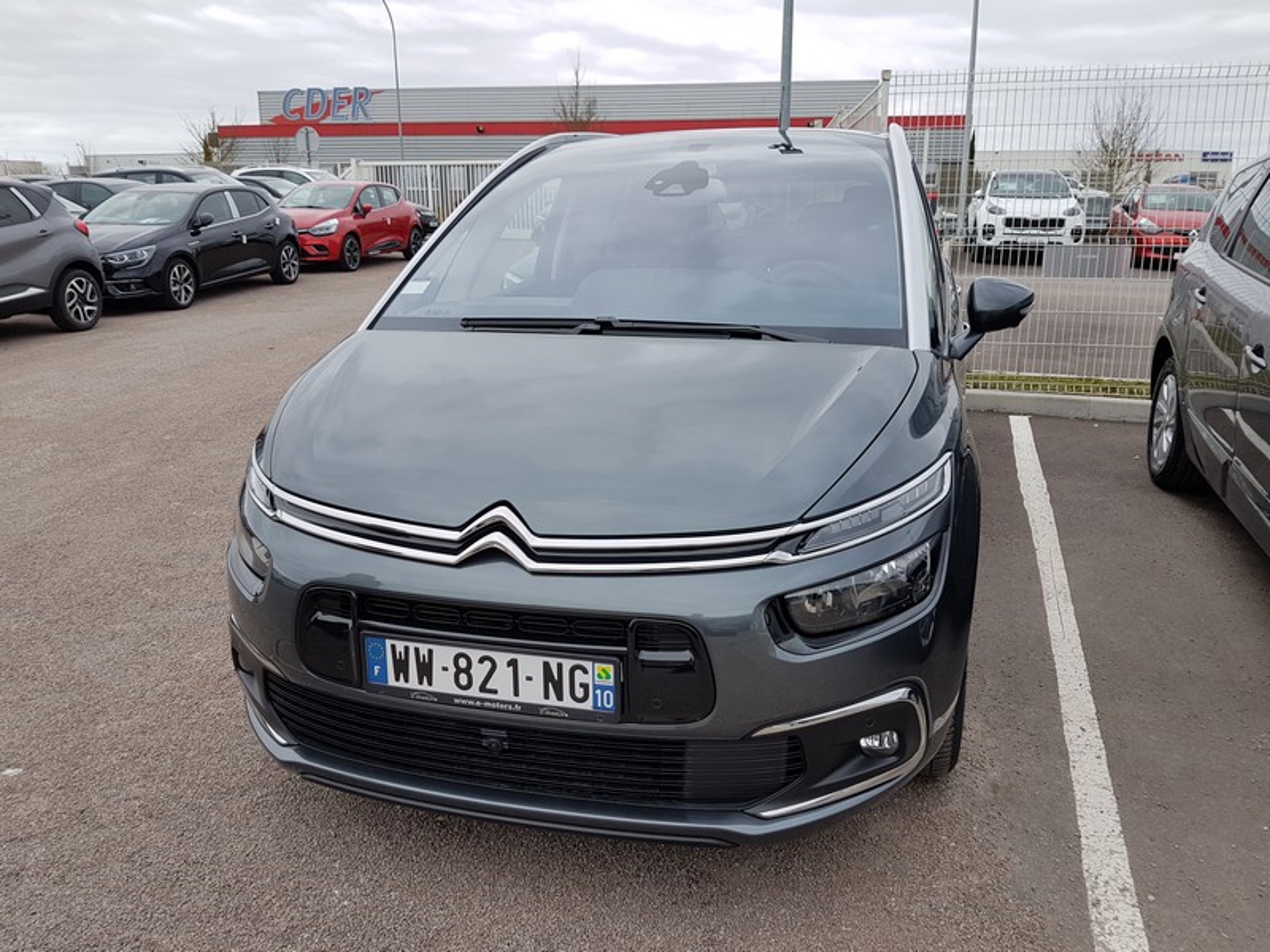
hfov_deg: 67.3
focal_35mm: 26
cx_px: 635
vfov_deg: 53.1
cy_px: 476
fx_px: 954
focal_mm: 4.2
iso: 40
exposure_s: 1/464
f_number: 1.7
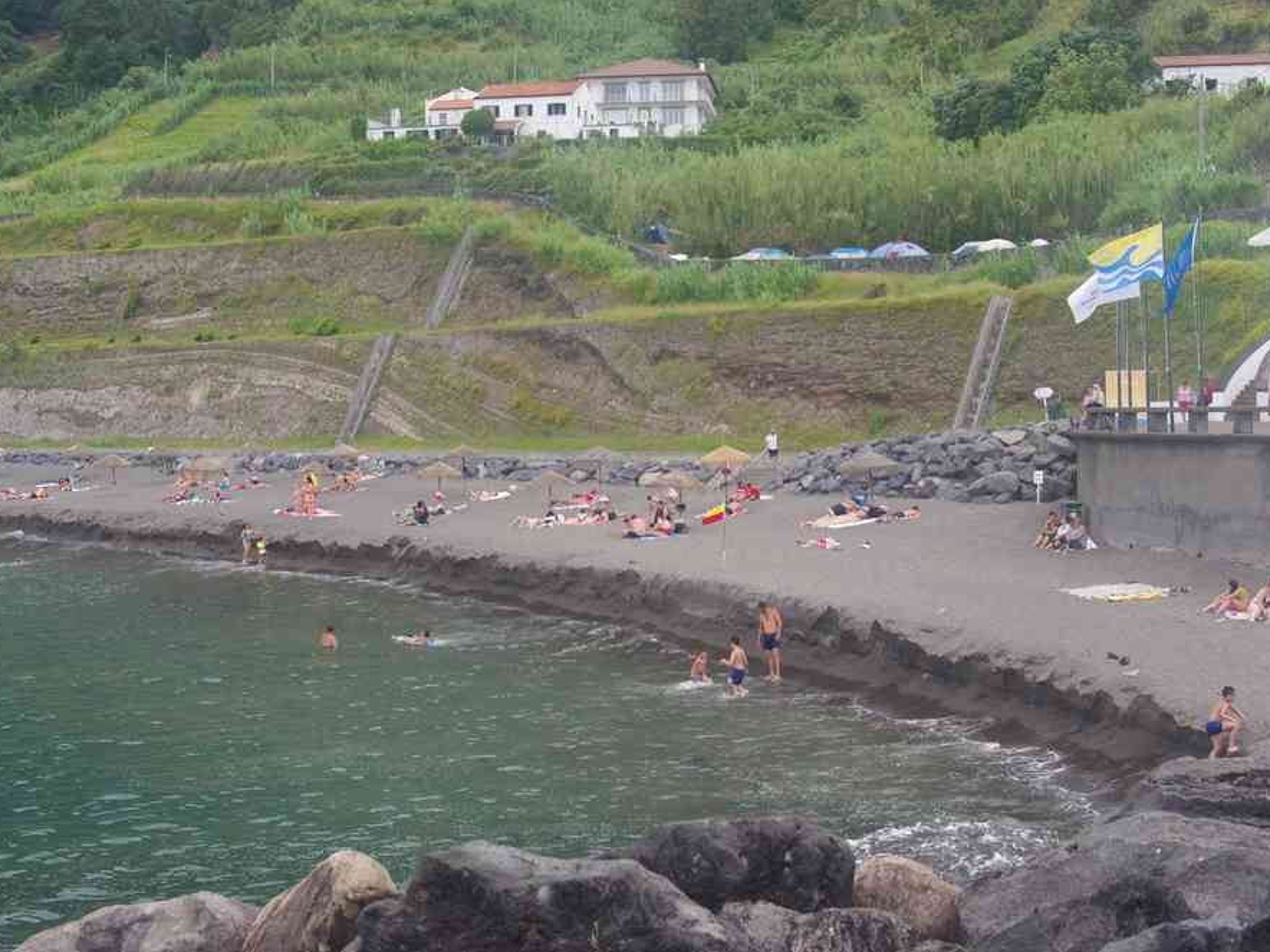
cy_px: 475
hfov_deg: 37.8
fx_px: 1854
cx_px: 662
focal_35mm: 51
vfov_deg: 28.8
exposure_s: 1/60
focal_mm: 31
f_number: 7.1
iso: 200
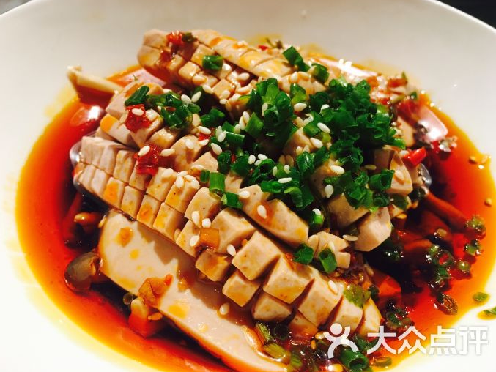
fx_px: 430
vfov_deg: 46.8
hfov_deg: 60.0
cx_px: 251
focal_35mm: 30
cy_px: 186
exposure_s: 1/17
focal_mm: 4.15
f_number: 2.2
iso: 64
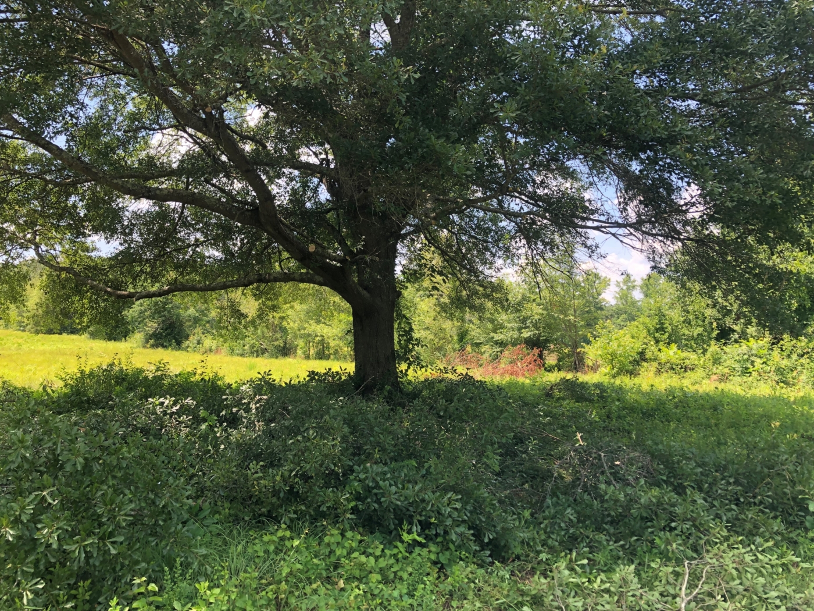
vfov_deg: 49.7
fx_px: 658
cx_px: 407
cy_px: 306
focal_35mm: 28
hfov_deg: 63.4
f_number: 1.8
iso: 20
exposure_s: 1/289
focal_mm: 3.99
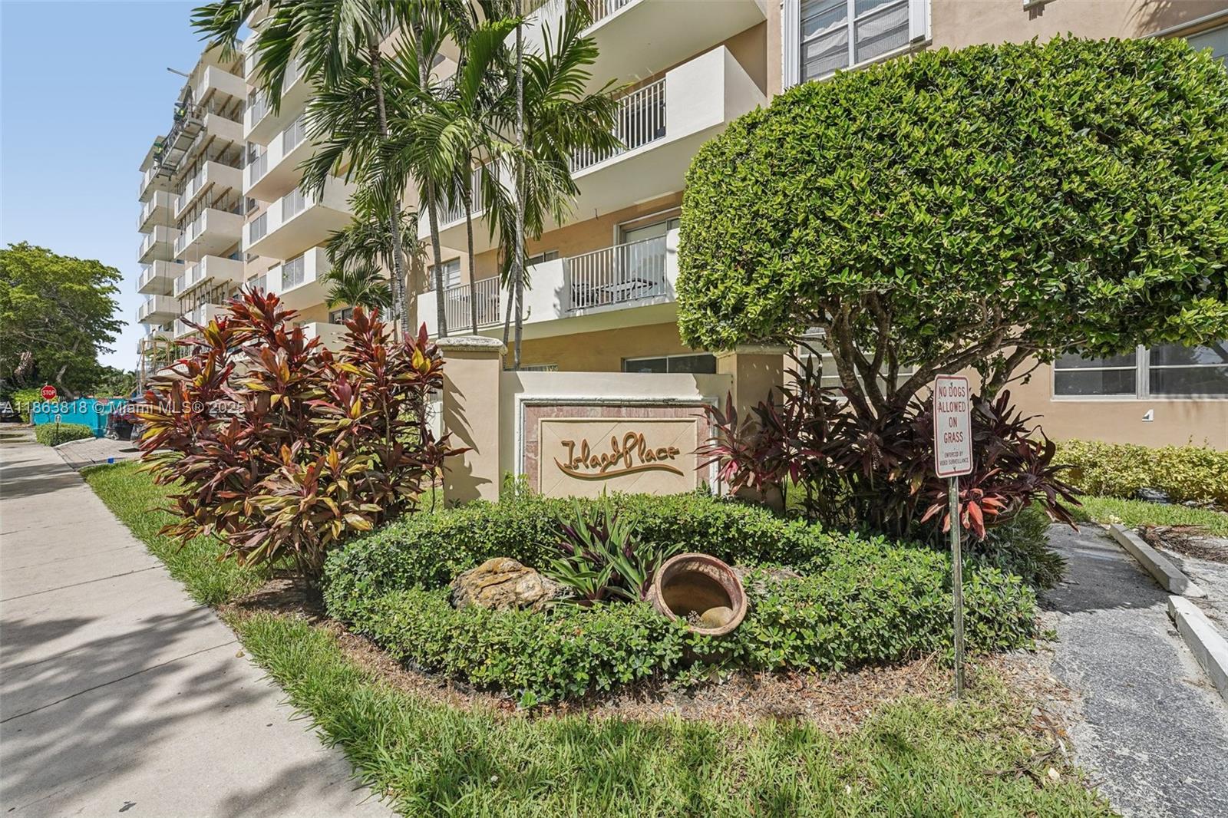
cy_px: 409
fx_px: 477
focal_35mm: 14
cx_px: 614
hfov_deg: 104.3
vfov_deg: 81.2
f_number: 6.3
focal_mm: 14
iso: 400
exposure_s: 1/1250
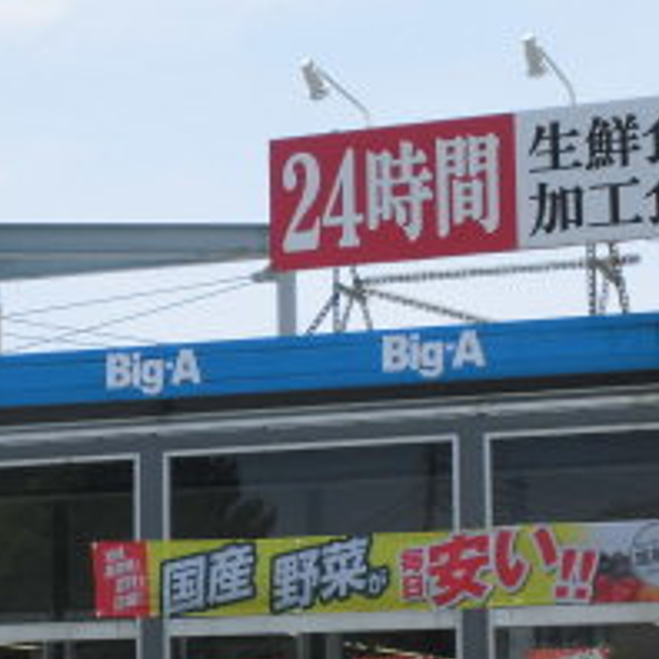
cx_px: 77
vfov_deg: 14.1
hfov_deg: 14.1
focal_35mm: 123
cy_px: 533
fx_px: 2649
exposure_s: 1/500
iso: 100
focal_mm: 7.8
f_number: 4.5
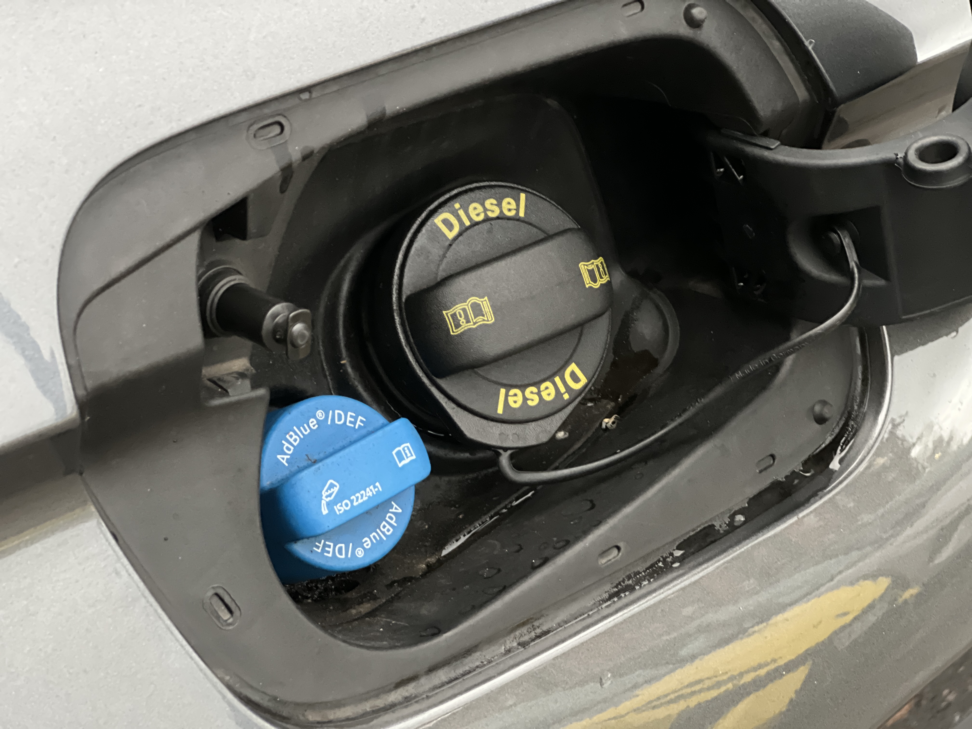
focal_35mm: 77
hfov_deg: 25.3
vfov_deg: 19.1
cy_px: 364
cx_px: 486
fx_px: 2162
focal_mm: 9
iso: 1000
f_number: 2.8
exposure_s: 1/15
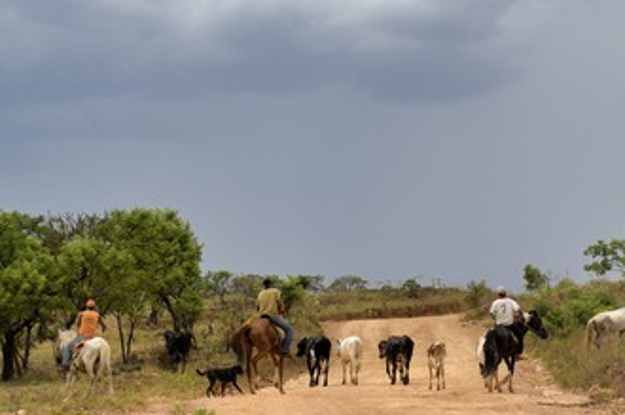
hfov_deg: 15.3
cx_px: 334
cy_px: 203
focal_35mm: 134
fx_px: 2323
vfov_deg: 10.2
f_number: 4.8
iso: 100
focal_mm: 70
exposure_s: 1/160
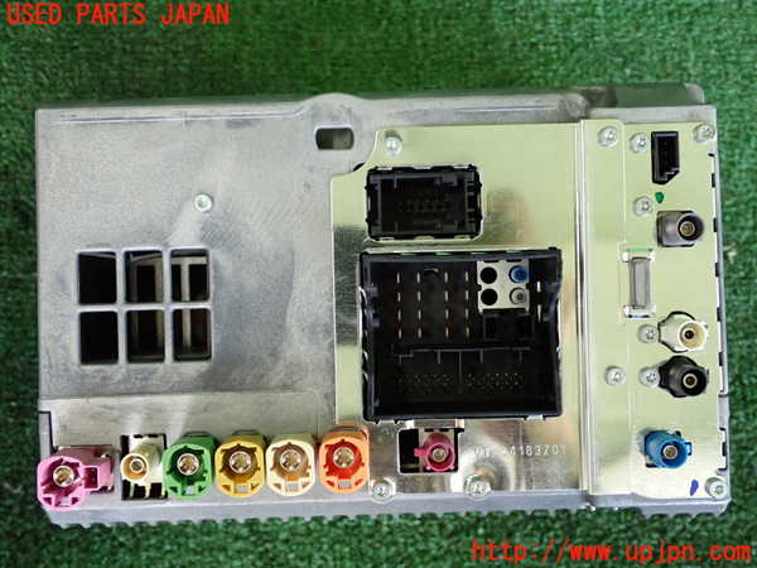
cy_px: 284
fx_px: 962
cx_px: 378
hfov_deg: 42.9
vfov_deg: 32.9
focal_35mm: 44
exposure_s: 1/125
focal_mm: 7.84
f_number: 2.9
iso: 500
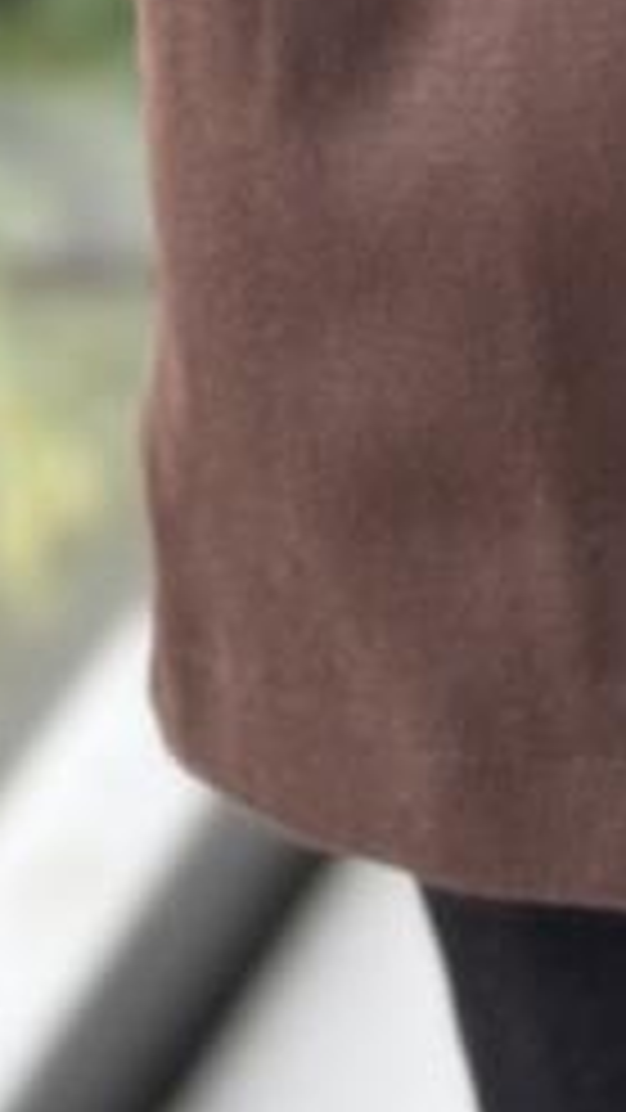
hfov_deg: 4.2
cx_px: 1419
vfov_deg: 7.2
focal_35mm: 282
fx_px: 8319
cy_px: -1537
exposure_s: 1/85
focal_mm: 6.76
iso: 100
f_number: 1.78
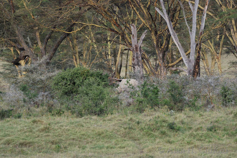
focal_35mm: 345
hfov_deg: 6.0
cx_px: 118
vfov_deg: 4.0
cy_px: 79
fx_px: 2273
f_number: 5.3
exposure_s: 1/400
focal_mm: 230
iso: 280
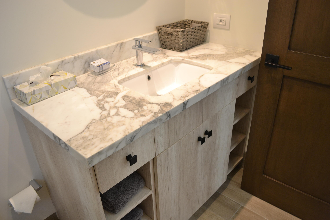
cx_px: 165
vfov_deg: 47.9
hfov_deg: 67.4
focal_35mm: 27
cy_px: 110
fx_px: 247
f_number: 3.5
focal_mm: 18
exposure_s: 1/30
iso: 400
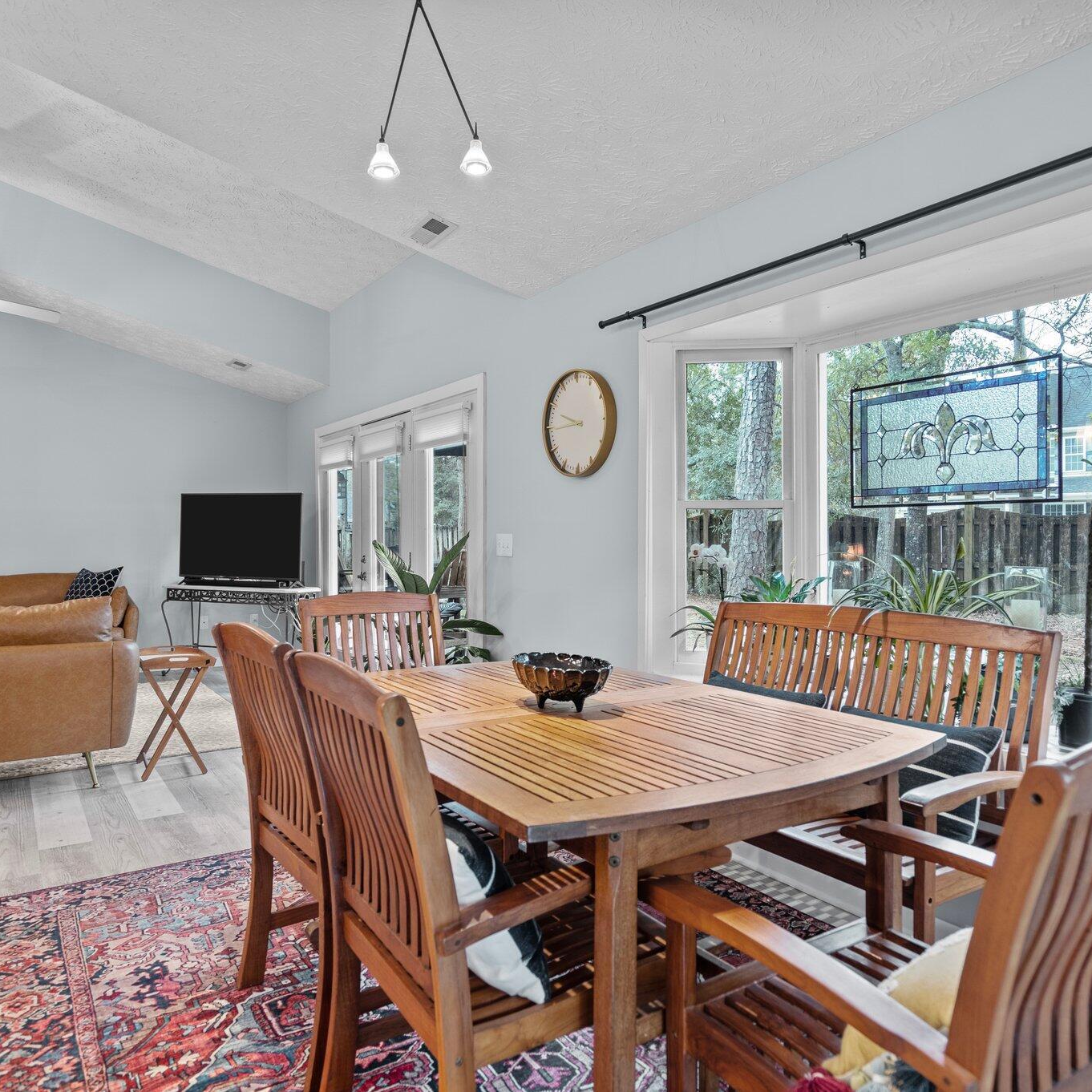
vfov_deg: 67.3
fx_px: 821
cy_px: 546
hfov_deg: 67.3
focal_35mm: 23
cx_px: 548
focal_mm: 18
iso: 400
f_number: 4
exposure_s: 1/2
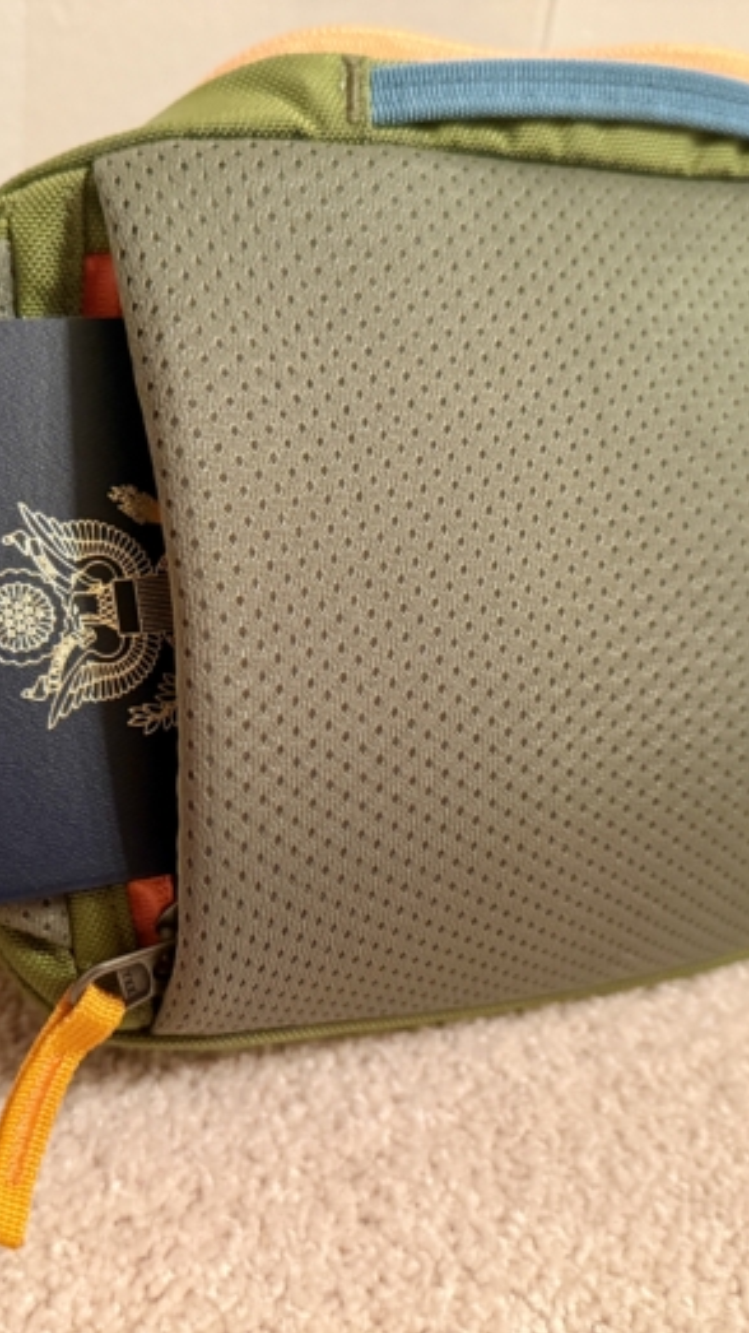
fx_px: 1236
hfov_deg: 33.6
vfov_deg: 56.6
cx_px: 296
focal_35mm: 35
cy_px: 666
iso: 800
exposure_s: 1/60
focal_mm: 6.76
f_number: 1.78
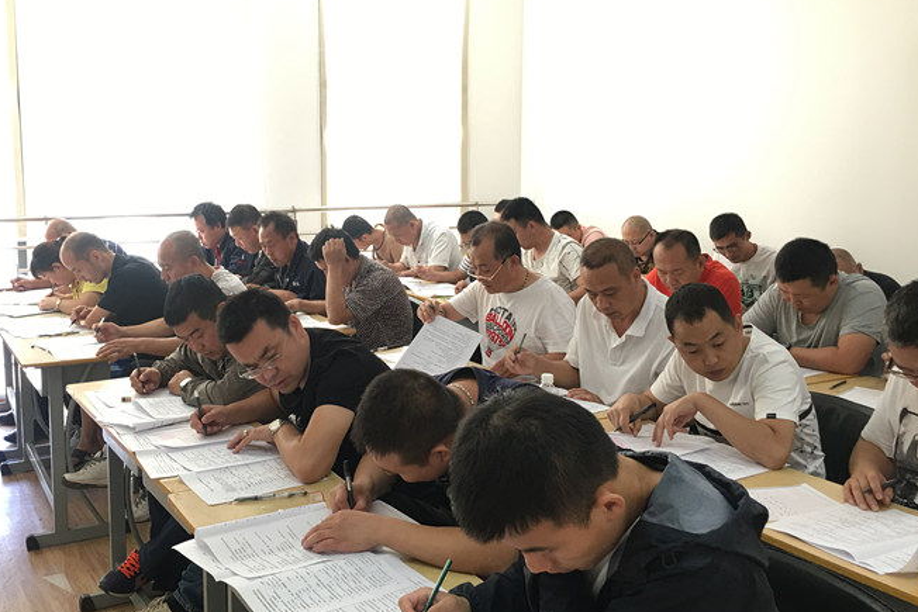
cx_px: 365
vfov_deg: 35.9
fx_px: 944
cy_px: 277
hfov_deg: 51.5
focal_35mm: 37
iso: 40
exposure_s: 1/17
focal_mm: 4.15
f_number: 2.2
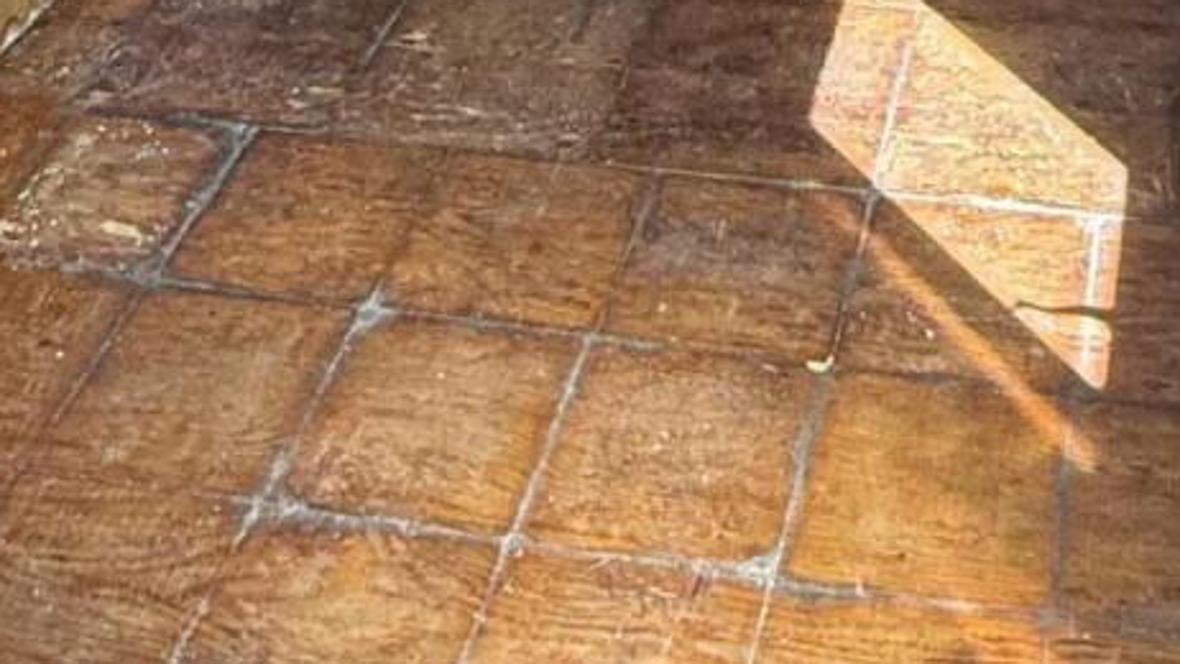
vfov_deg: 15.9
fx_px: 2065
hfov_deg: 31.5
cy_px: -485
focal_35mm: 66
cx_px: 830
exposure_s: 1/99
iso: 160
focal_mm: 2.22
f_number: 2.2
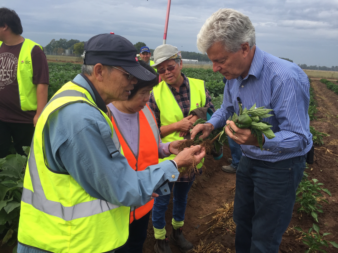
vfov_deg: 48.2
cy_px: 126
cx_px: 169
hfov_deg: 61.7
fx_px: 283
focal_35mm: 29
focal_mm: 4.15
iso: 32
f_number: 2.2
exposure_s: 1/879
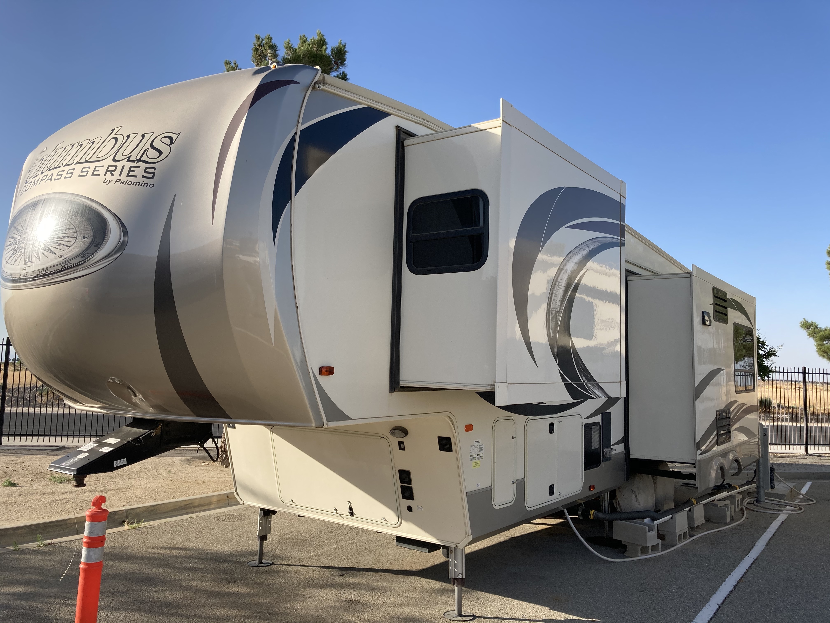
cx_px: 415
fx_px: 671
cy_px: 312
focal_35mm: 28
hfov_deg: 63.4
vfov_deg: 49.7
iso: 20
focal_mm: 3.99
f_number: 1.8
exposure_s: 1/1279
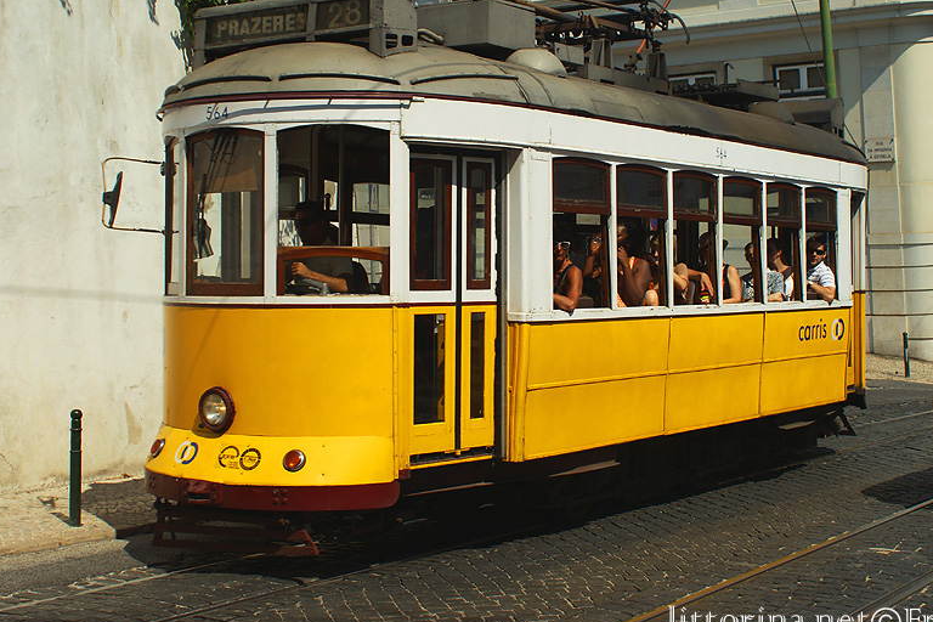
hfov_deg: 35.6
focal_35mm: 56
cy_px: 237
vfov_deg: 24.1
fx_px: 1451
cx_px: 505
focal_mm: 28
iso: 100
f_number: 7.1
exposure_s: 1/500
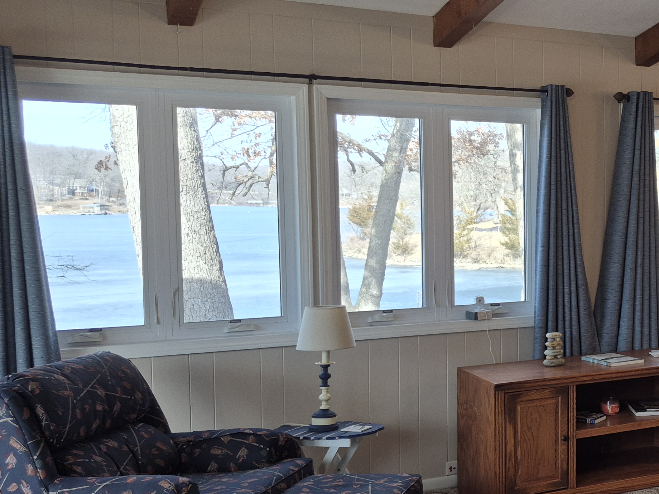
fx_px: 952
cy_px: 267
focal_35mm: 50
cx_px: 663
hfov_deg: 34.6
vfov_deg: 29.1
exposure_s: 1/120
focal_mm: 5.4
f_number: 1.8
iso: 50
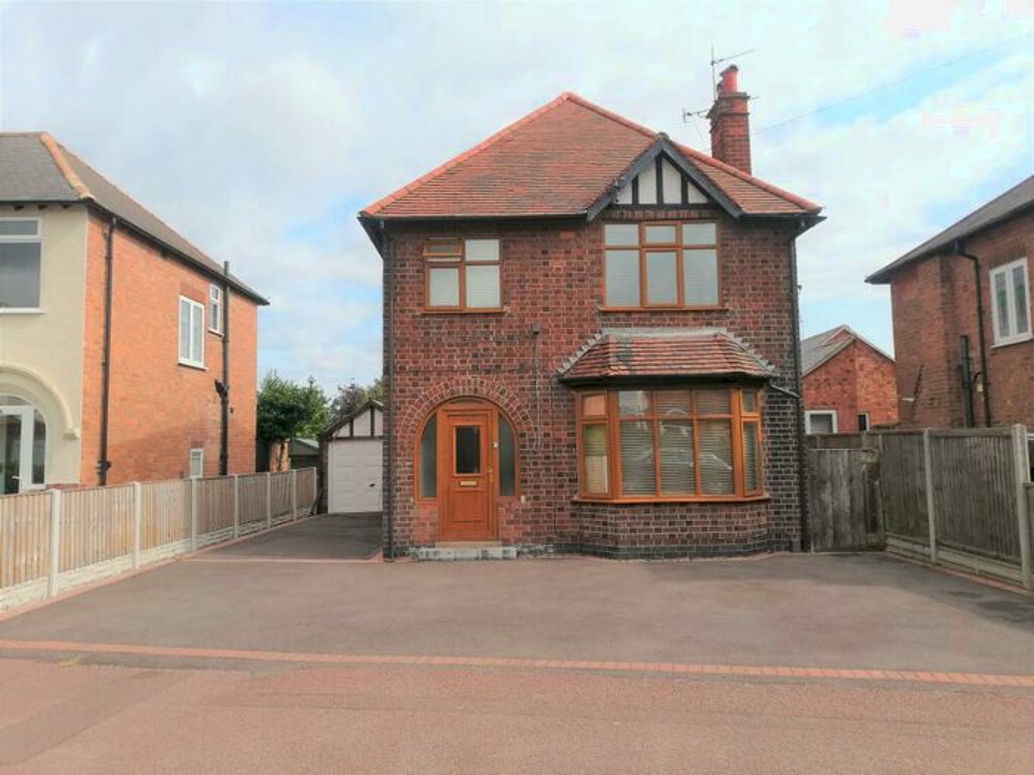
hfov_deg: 67.3
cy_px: 388
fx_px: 777
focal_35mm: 26
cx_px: 517
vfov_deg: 53.1
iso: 50
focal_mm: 3.81
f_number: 2.2
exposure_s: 1/838
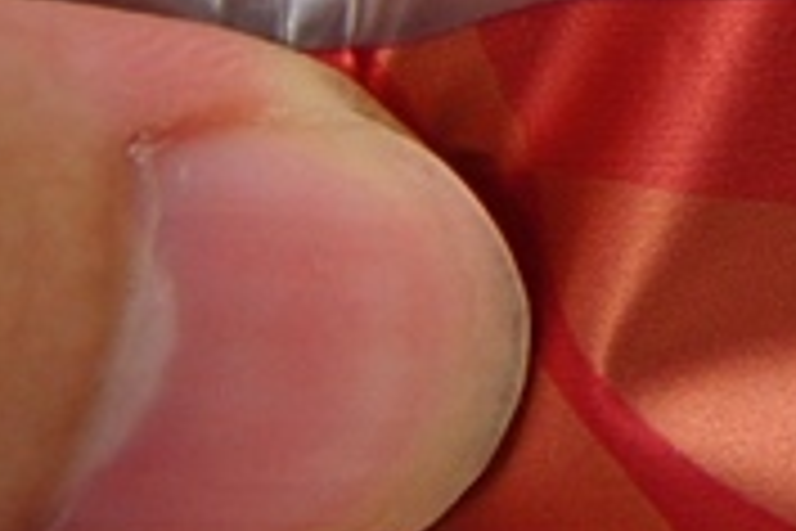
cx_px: 1574
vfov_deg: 4.2
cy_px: -583
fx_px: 7097
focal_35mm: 321
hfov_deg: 6.2
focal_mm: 42
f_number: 5
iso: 640
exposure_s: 1/80
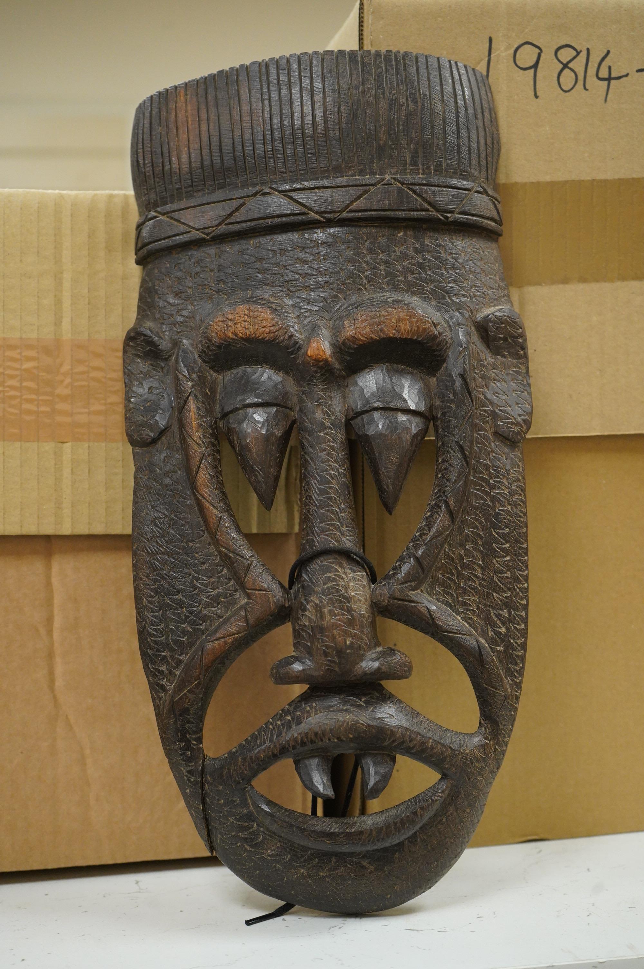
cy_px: 484
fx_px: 1237
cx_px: 322
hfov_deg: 29.2
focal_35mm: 46
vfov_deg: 42.8
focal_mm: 46
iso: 4000
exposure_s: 1/200
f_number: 5.6
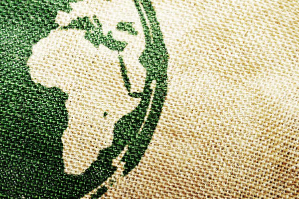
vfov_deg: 13.0
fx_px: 871
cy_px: 100
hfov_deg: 19.5
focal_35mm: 105
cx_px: 150
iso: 500
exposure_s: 1/200
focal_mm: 70
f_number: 22
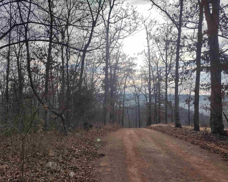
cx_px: 116
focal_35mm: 35
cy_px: 95
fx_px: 236
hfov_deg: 51.5
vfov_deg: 42.2
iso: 100
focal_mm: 4.71
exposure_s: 1/2419
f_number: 1.7
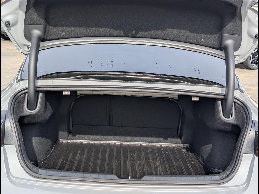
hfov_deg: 38.9
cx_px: 130
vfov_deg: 29.7
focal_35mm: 49
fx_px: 367
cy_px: 97
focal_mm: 6.9
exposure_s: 1/400
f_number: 1.68
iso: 20
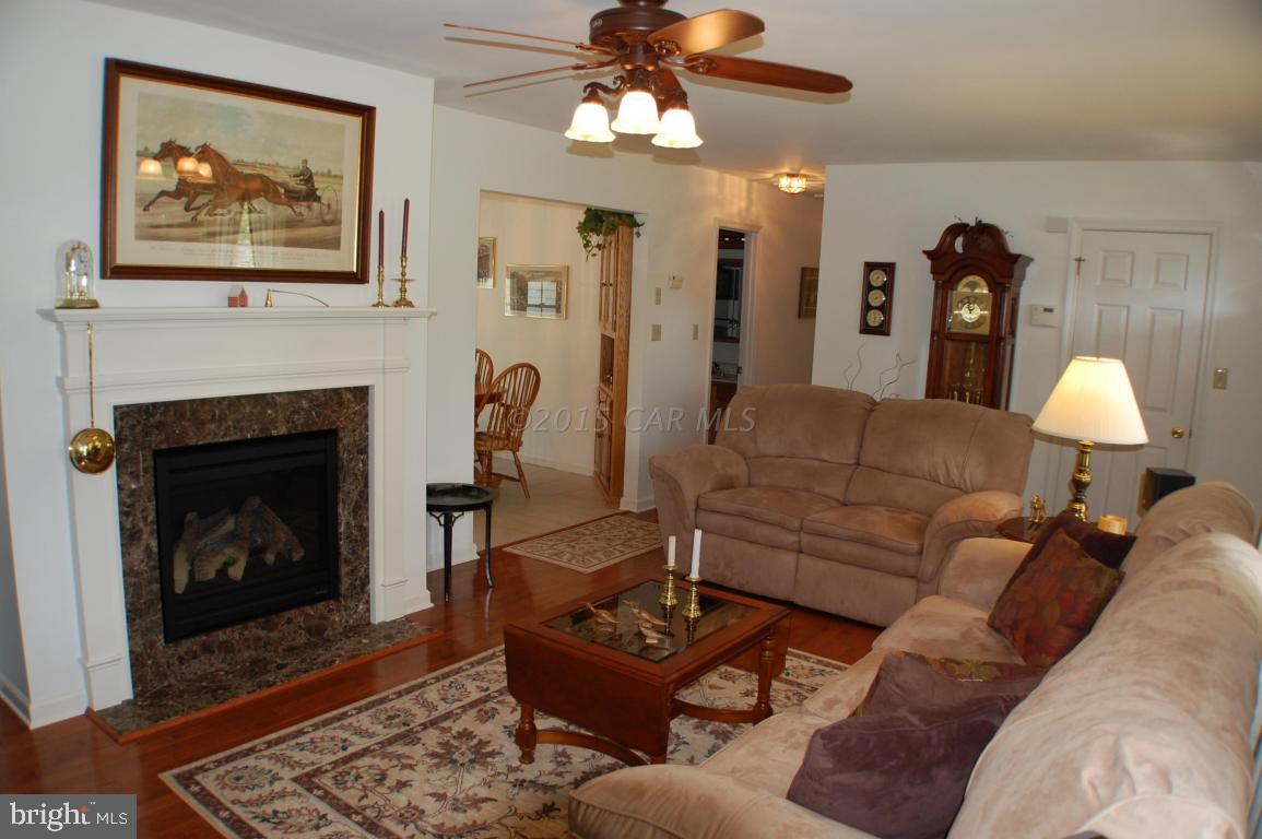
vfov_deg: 39.9
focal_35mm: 33
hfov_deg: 57.3
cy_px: 420
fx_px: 1156
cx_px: 631
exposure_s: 1/60
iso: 400
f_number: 3.8
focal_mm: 22
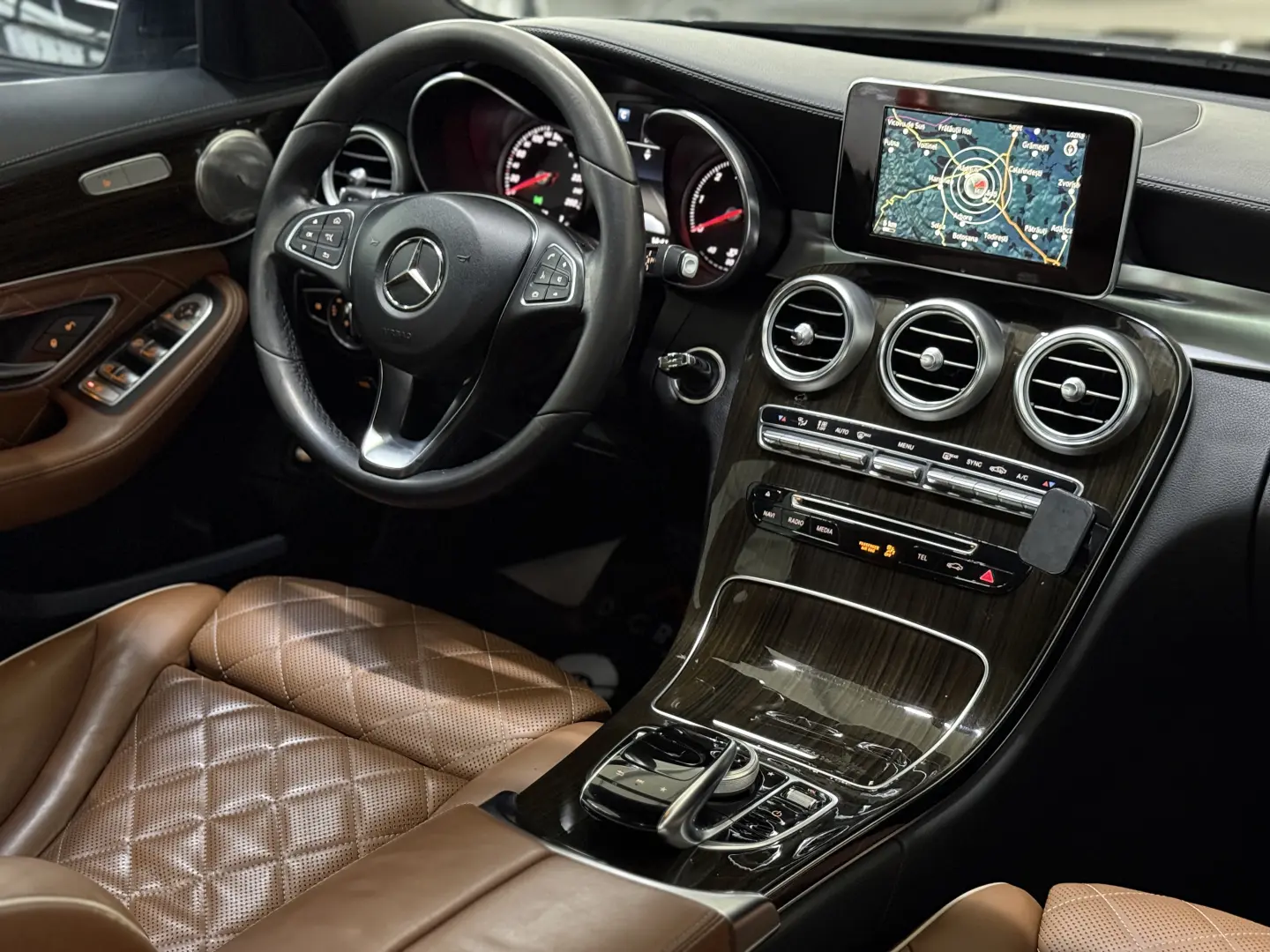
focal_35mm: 48
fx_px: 1761
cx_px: 635
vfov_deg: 30.3
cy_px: 476
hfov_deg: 39.7
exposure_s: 1/25
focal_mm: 6.76
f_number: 1.78
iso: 640
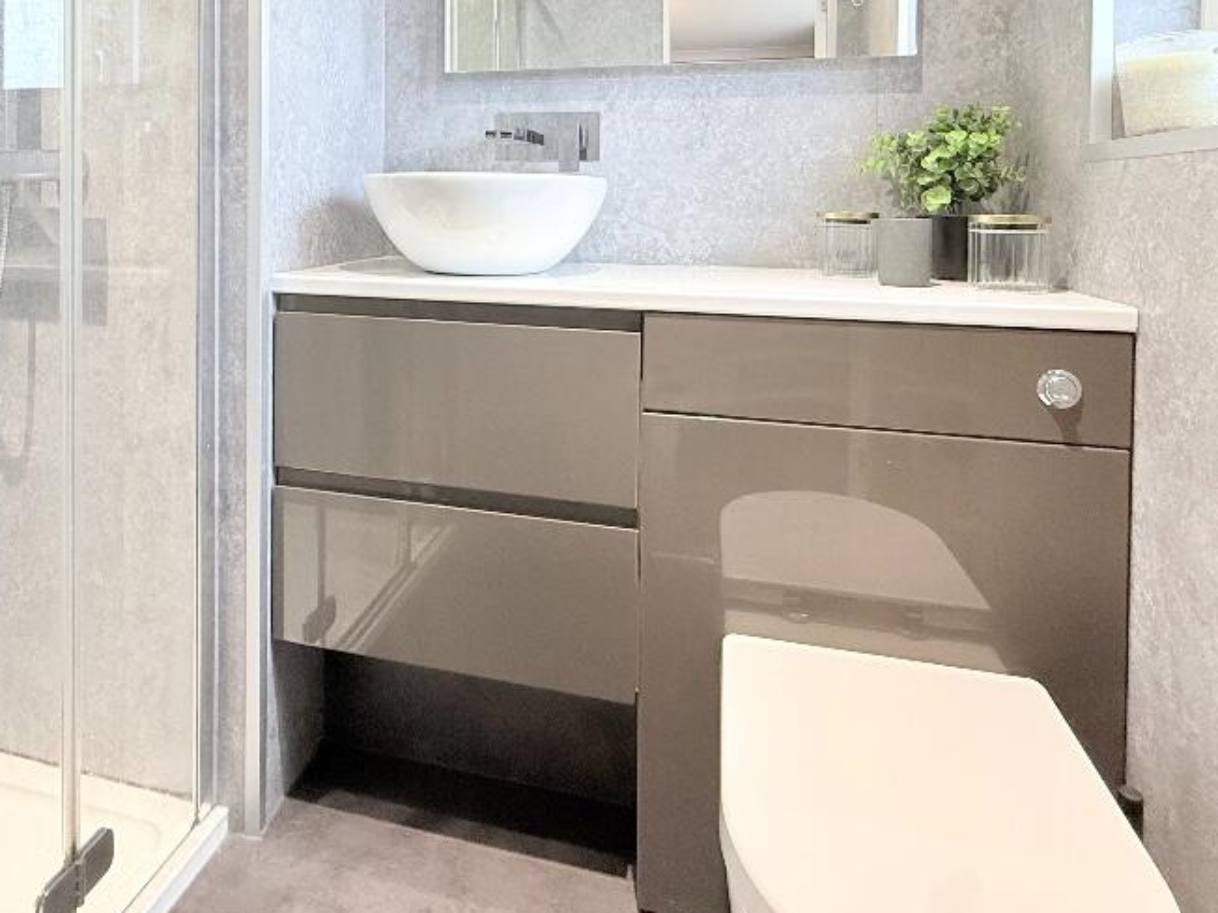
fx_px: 774
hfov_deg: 75.9
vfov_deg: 57.7
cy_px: 220
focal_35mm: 22
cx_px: 514
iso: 320
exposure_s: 1/50
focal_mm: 2.22
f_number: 2.2
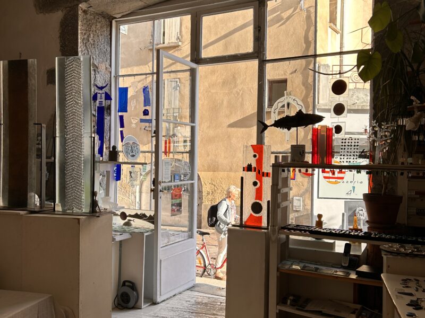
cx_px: 212
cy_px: 159
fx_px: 319
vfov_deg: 53.1
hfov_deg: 67.3
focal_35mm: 26
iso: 50
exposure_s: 1/639
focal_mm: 5.7
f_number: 1.5
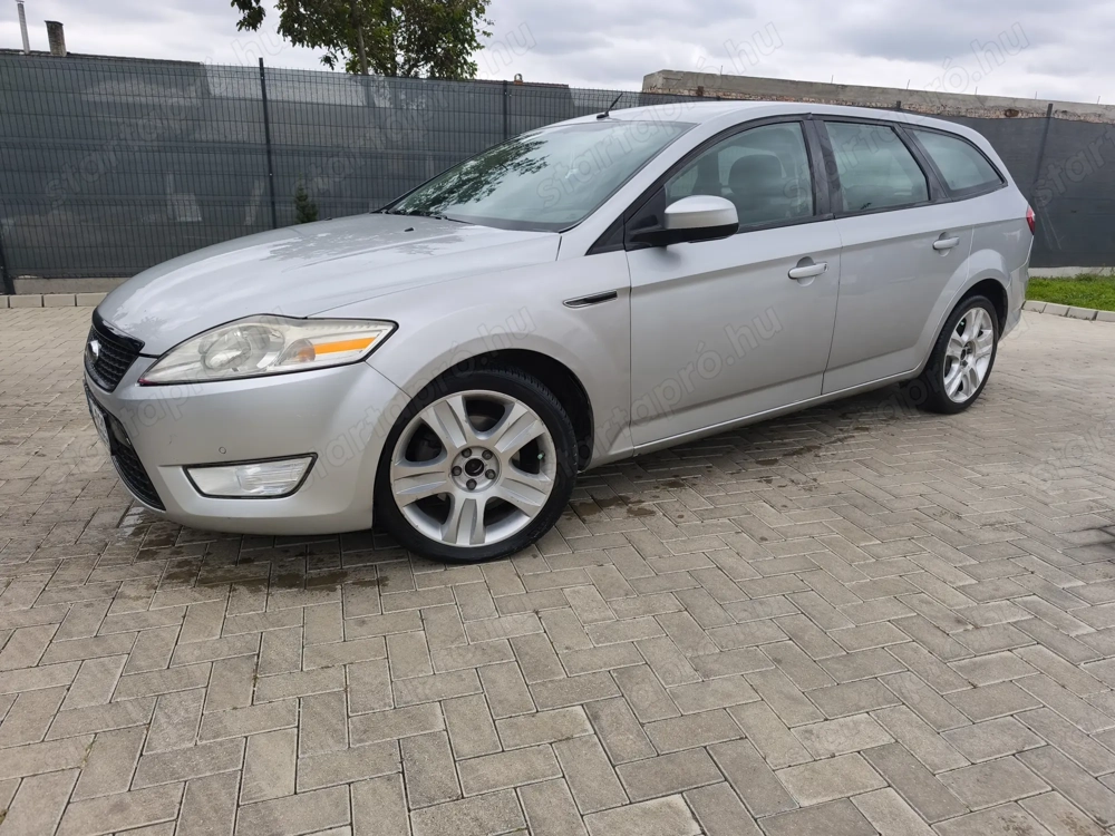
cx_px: 558
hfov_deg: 73.9
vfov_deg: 58.9
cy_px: 418
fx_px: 741
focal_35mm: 23
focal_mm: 6.57
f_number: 1.6
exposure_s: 1/918
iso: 50
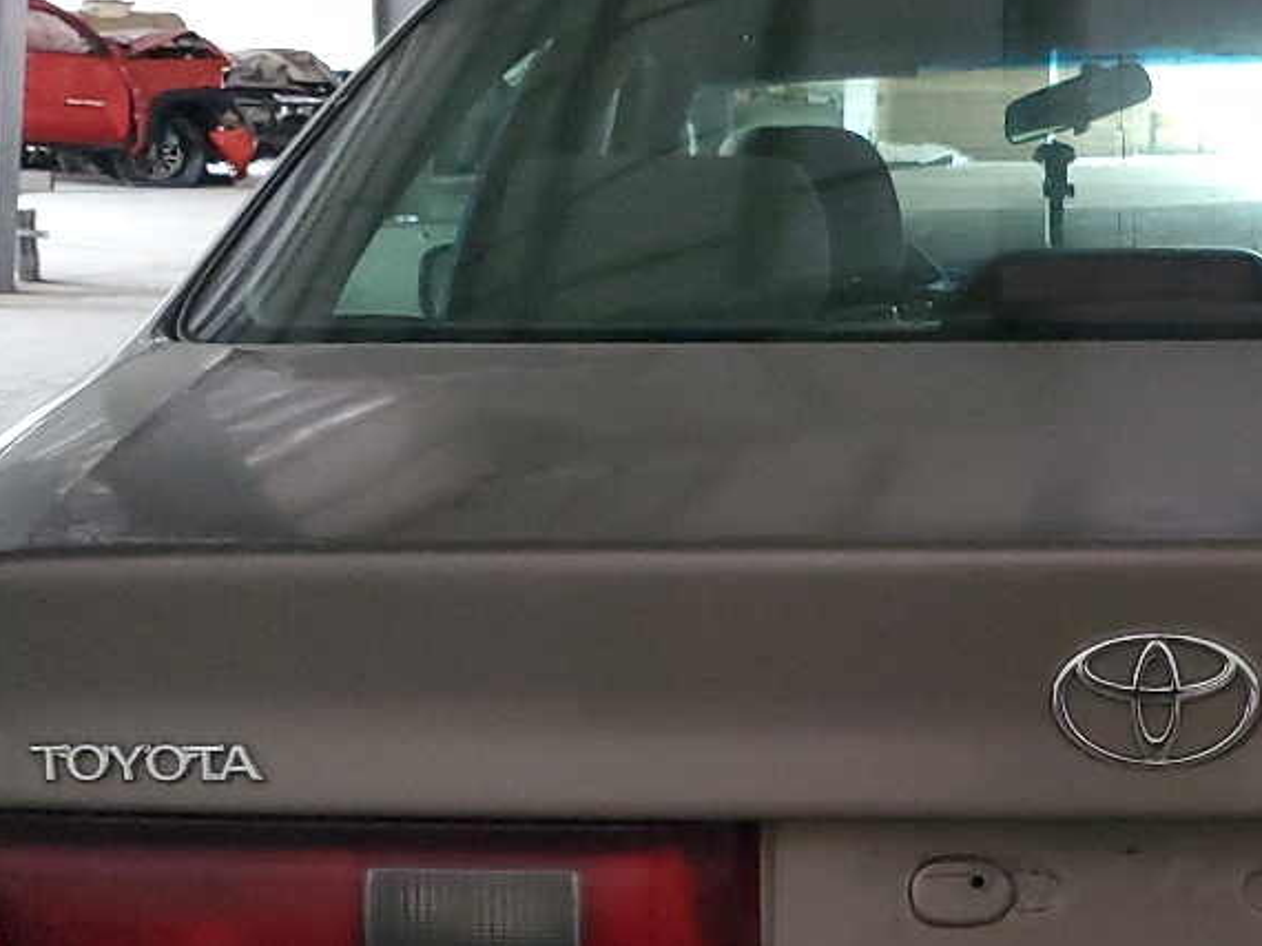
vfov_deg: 19.7
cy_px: 868
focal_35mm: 73
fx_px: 2660
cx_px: 1092
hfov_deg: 26.0
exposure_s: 1/24
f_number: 1.5
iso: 304
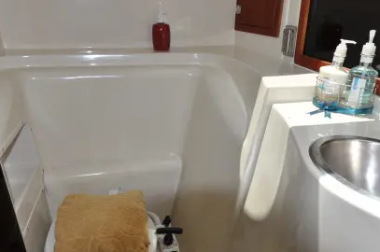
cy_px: 122
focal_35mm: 33
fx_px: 348
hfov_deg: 57.2
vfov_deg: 39.8
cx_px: 209
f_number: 9
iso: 200
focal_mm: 14
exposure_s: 1/200
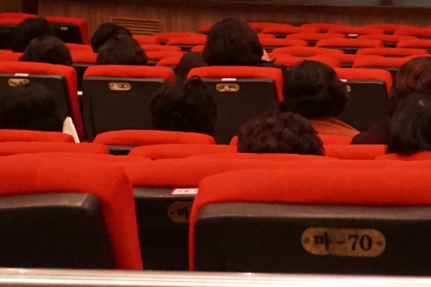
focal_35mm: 190
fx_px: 2273
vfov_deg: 7.1
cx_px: 562
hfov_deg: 10.6
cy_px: -212
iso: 3200
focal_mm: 33
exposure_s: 1/40
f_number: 5
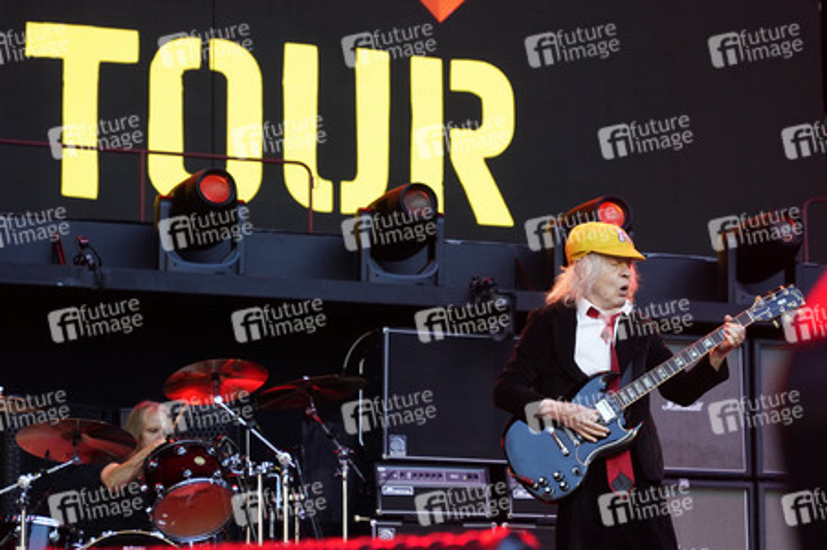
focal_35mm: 104
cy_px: 275
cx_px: 414
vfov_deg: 13.1
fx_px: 2387
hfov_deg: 19.7
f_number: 5
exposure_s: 1/400
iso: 1600
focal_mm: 104
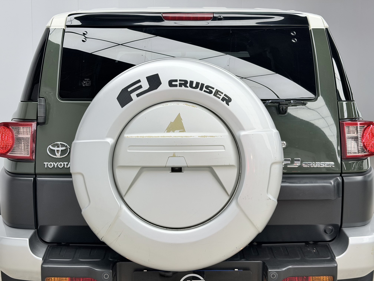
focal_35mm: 48
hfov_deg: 39.7
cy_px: 140
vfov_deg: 30.3
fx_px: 519
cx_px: 187
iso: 64
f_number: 1.78
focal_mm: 6.76
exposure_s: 1/266
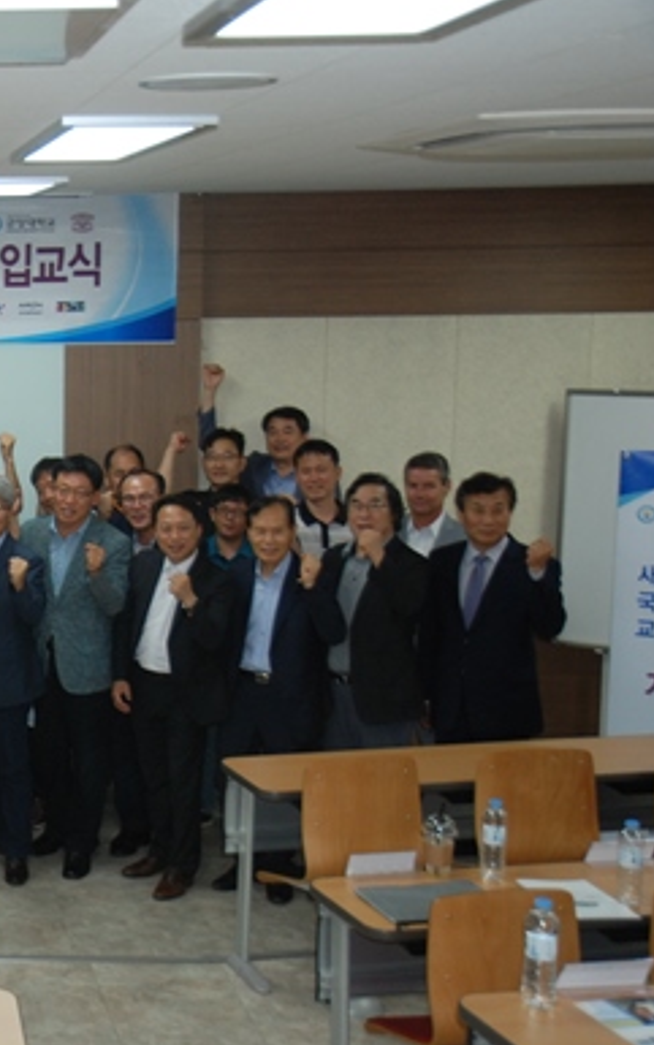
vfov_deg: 33.4
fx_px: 1738
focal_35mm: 61
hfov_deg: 19.6
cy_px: 478
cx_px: -209
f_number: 4
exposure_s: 1/60
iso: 400
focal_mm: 24
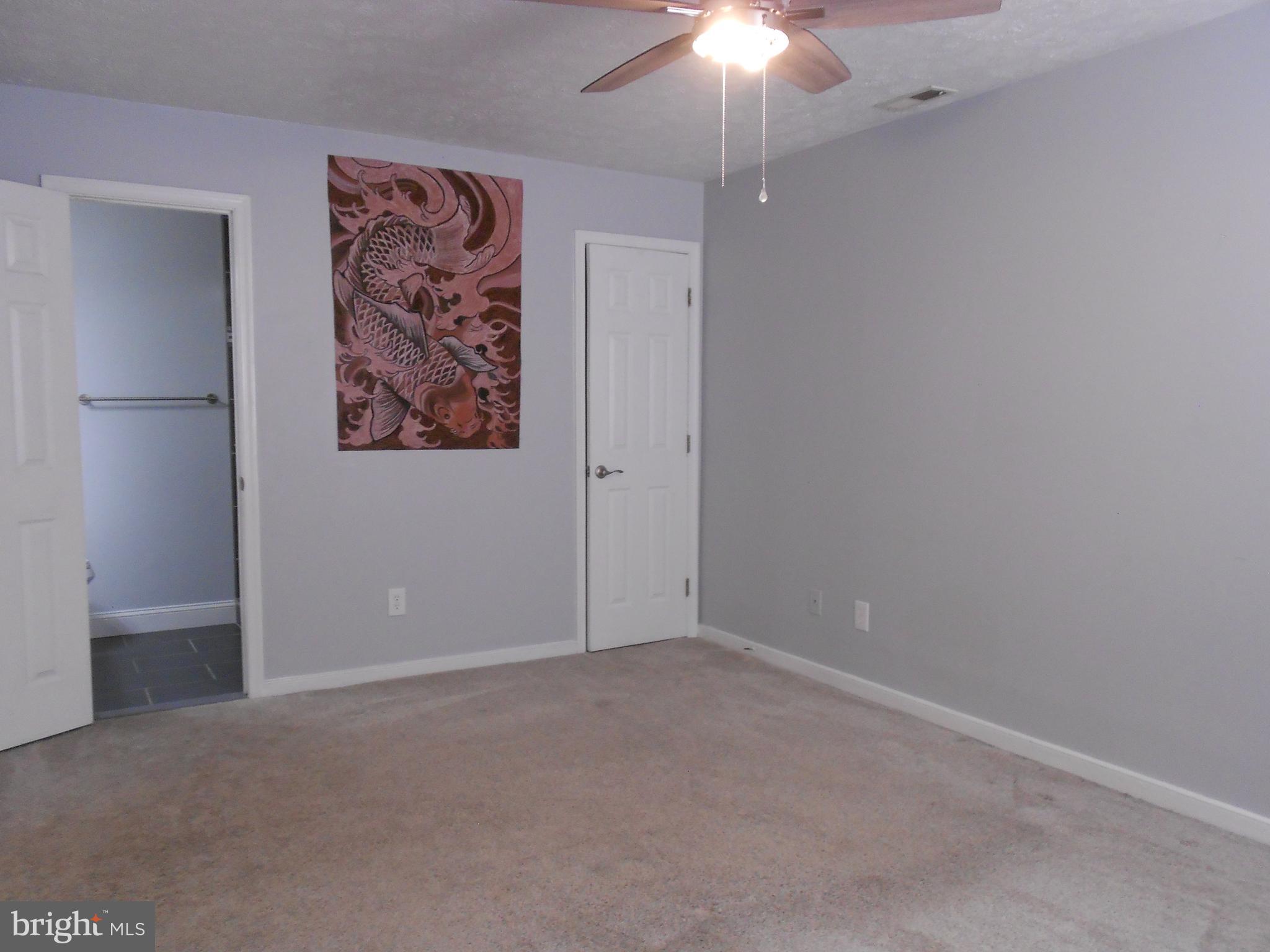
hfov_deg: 67.3
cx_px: 635
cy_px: 476
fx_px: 954
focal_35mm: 26
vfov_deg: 53.1
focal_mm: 4.6
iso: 250
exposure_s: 1/30
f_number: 3.2
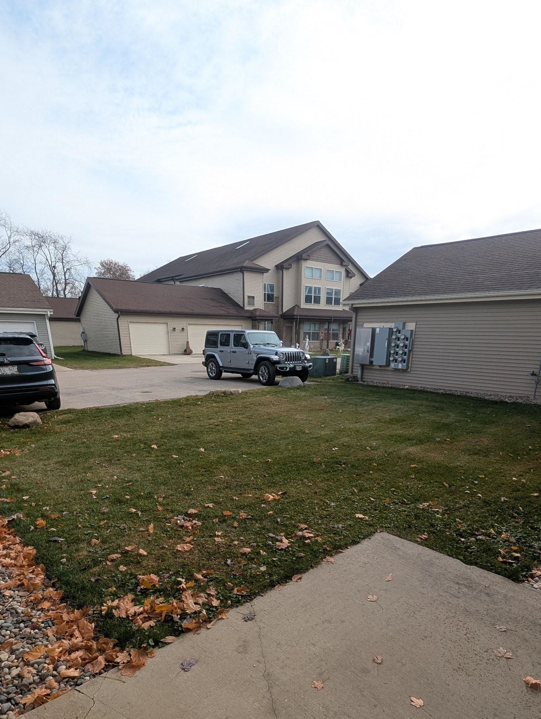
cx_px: 273
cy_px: 487
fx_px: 374
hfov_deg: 71.7
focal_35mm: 18
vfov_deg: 84.2
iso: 39
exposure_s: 1/684
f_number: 2.2
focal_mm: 1.95
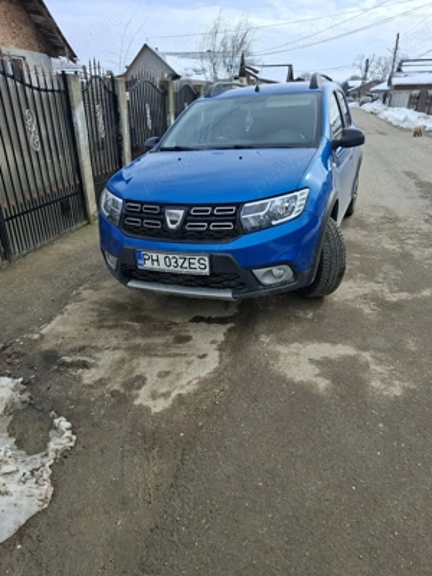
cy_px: 288
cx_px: 216
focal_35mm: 23
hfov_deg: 58.9
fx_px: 383
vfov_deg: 73.9
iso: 50
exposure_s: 1/3333
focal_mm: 5.54
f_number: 1.8
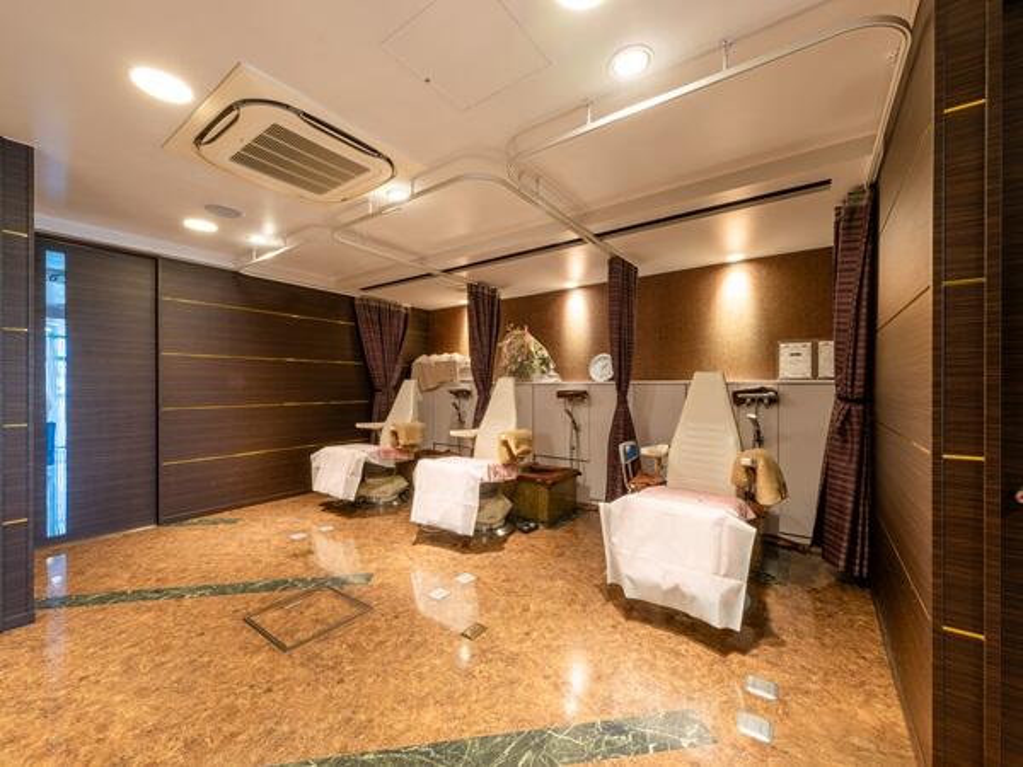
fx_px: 414
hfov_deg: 102.1
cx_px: 512
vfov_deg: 85.7
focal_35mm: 14
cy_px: 384
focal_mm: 7
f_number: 11
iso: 400
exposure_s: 1/10
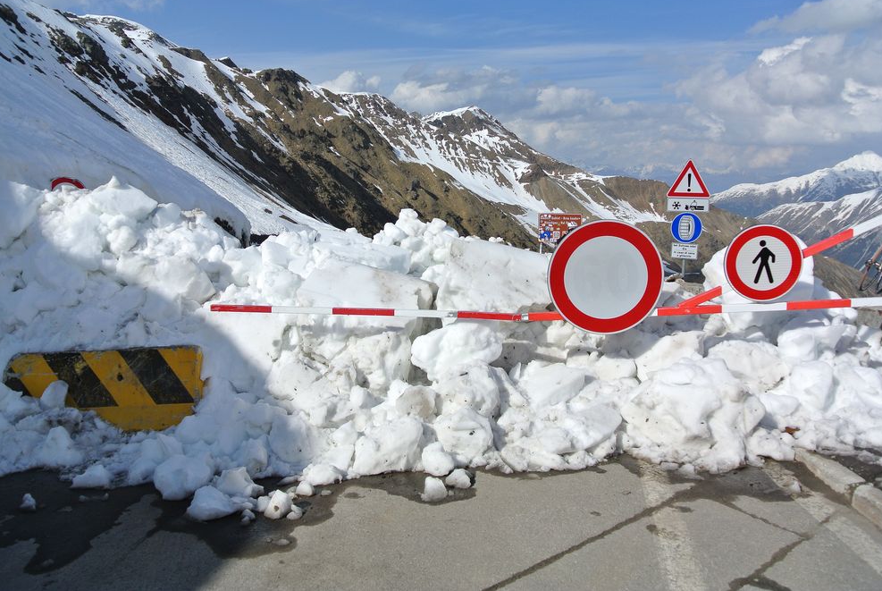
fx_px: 687
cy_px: 286
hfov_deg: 65.4
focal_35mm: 28
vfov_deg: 46.5
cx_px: 443
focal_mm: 10
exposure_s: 1/1250
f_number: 5
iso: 100
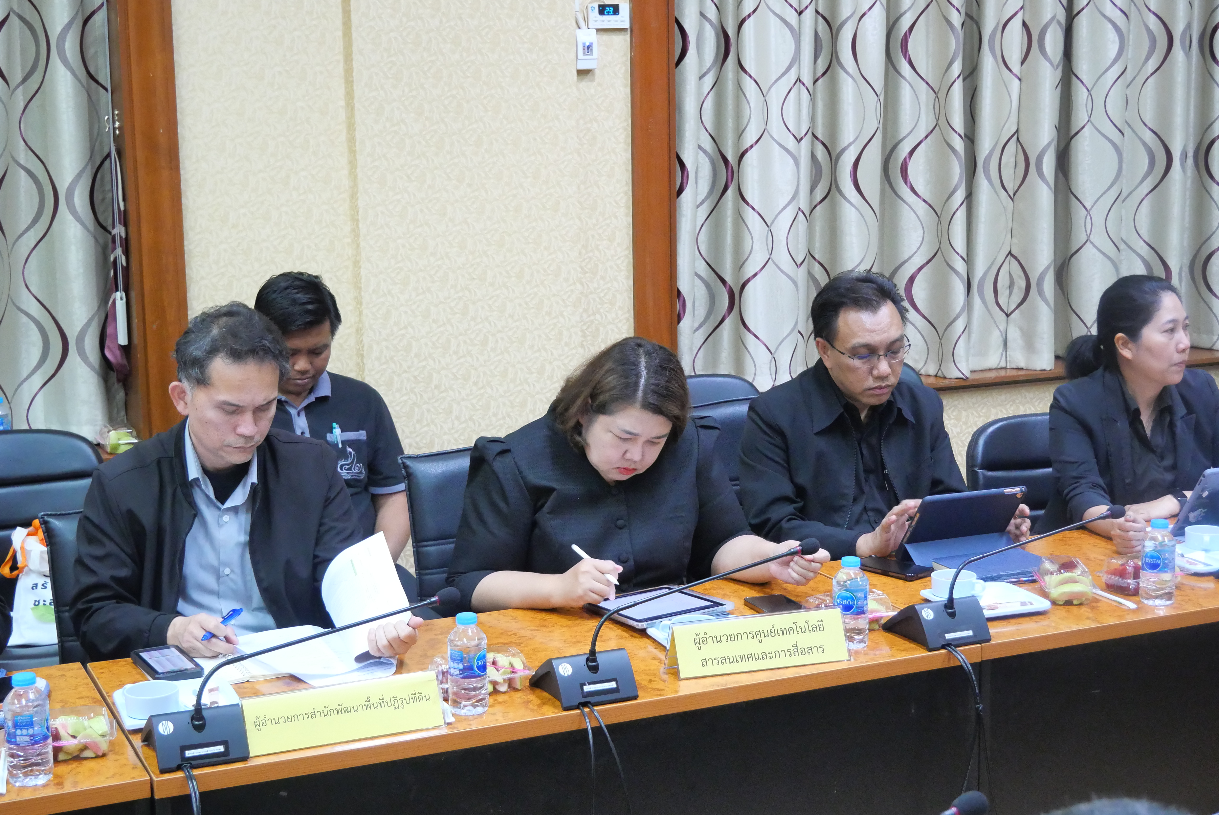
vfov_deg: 26.5
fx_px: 1728
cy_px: 408
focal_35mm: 51
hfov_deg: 38.9
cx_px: 610
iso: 3200
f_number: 4.5
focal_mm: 25
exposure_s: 1/20
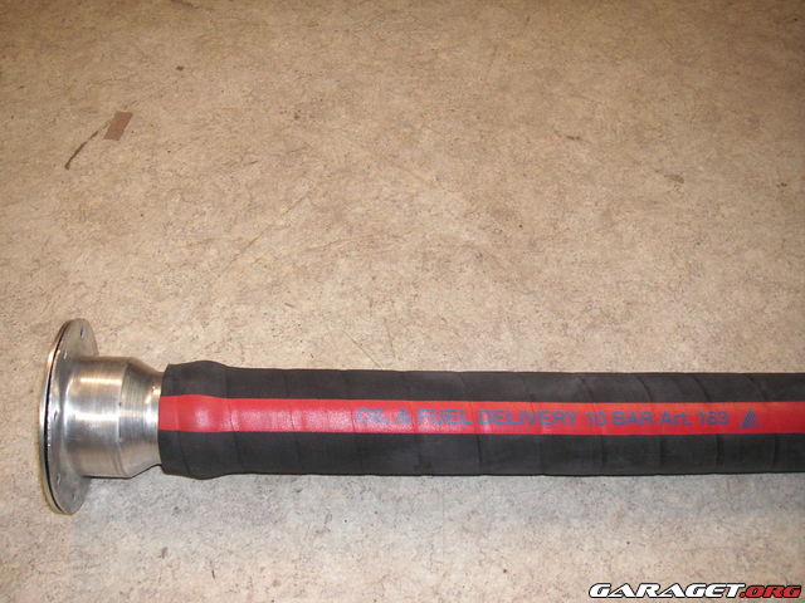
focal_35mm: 38
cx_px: 402
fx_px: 884
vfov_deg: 37.7
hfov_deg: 49.0
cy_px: 302
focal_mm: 6.3
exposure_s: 1/45
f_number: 3.3
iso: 160
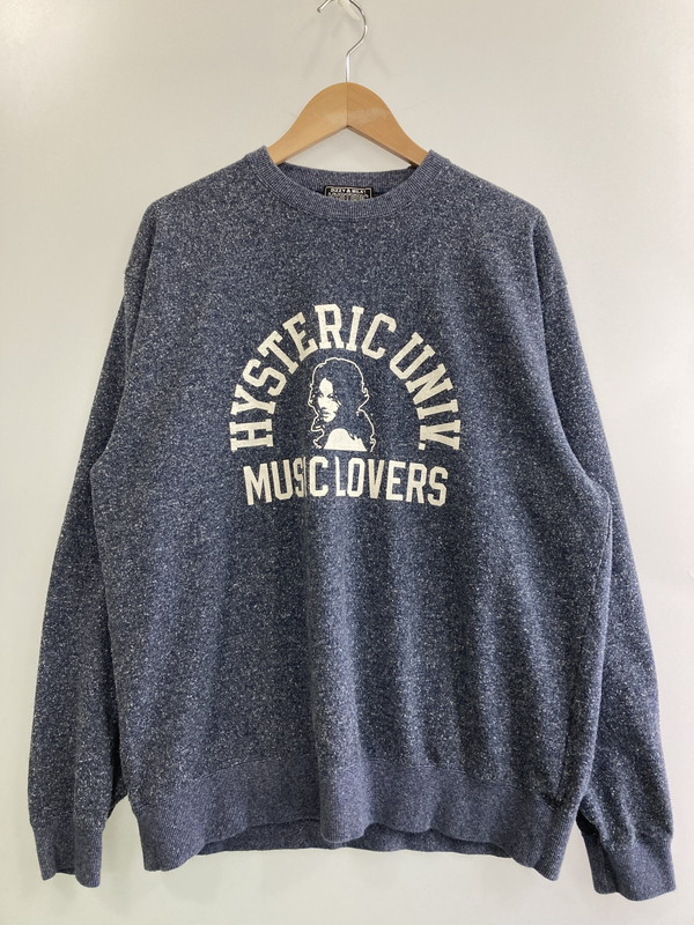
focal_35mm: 28
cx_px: 347
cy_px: 462
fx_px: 748
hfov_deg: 49.7
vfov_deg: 63.4
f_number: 1.8
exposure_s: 1/50
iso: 100
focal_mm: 3.99
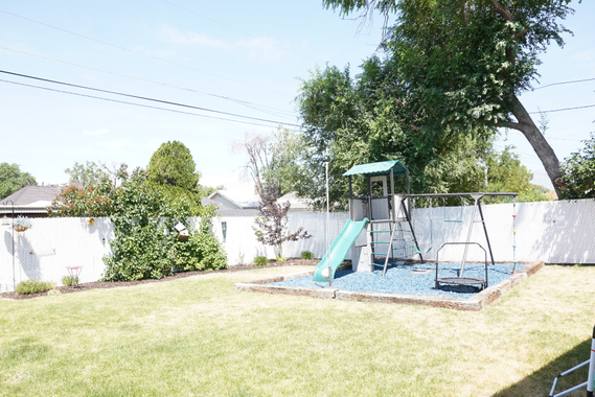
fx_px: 446
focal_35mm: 27
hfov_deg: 67.4
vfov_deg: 47.9
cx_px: 296
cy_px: 220
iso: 100
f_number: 6.3
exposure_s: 1/100
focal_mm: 16
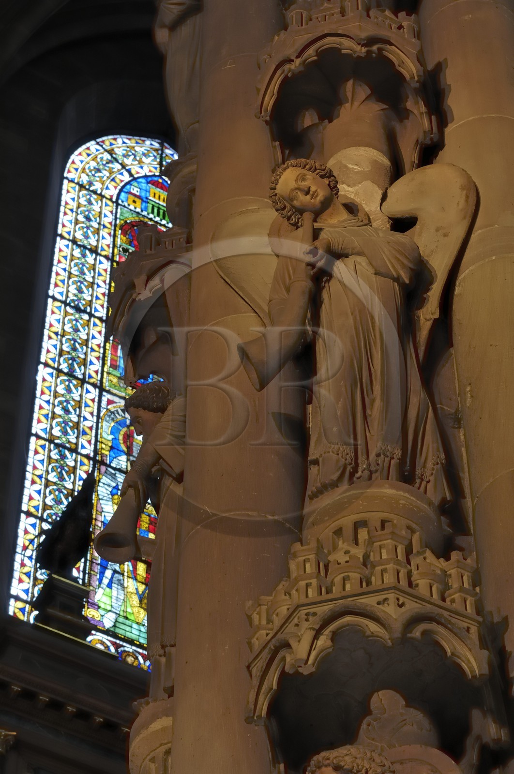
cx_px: 257
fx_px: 2255
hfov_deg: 13.0
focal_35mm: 105
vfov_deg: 19.5
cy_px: 387
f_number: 8
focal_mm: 70
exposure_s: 4
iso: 100
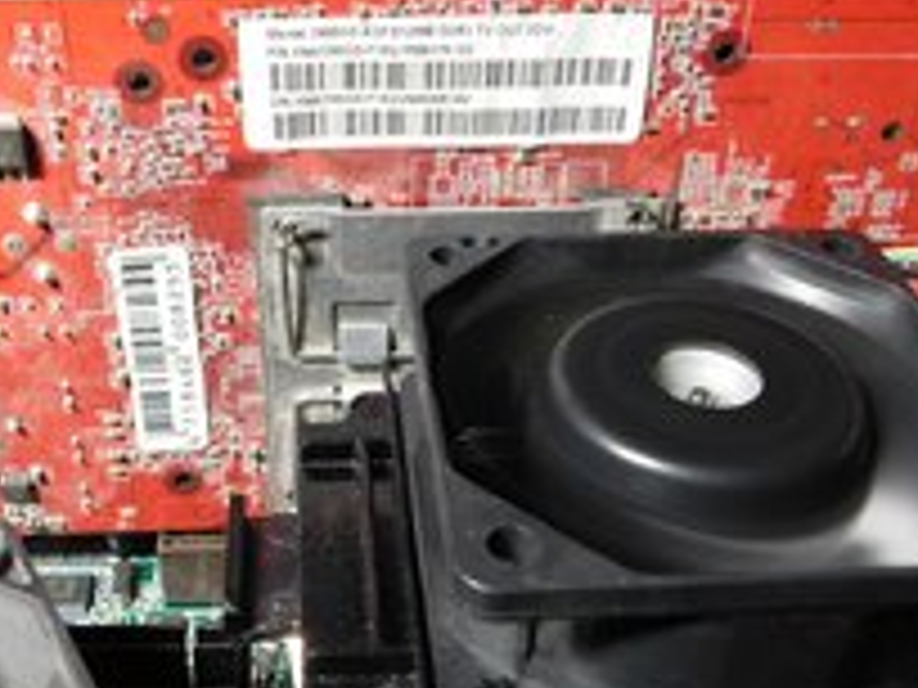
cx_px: 374
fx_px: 1193
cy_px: 306
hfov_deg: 41.9
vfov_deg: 32.2
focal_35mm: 45
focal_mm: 4
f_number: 3
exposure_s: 1/30
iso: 320
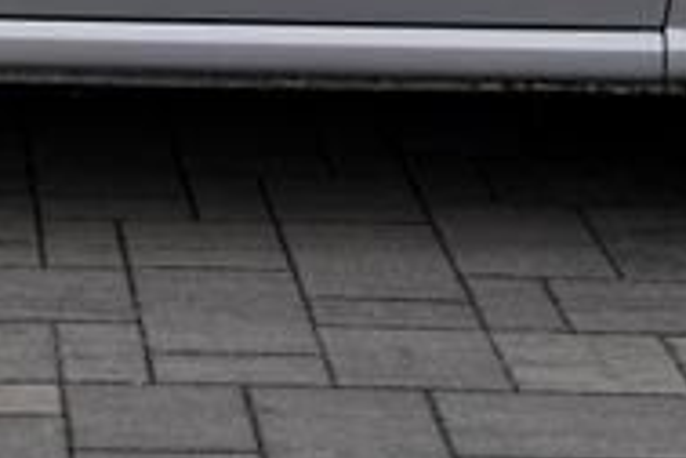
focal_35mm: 184
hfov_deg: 11.0
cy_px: -405
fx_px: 3506
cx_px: -91
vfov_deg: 7.2
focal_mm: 34
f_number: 4.5
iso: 100
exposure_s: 1/100
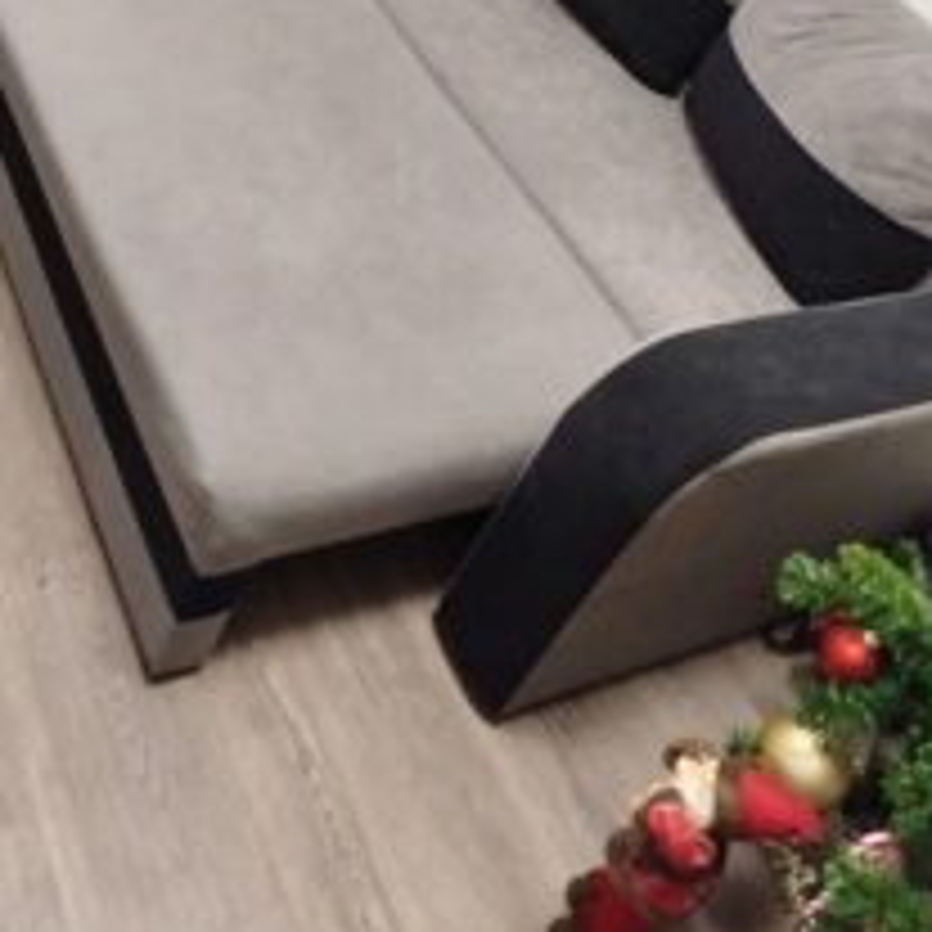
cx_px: 387
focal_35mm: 41
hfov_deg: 40.8
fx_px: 1249
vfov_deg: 39.0
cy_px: 162
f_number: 1.7
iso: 400
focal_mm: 5.31
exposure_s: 1/20
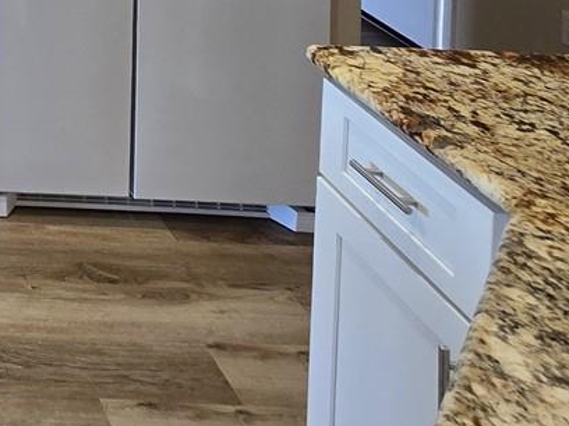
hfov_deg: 26.3
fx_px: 838
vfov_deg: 20.7
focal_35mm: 51
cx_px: -303
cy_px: -324
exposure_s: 1/60
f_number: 2.2
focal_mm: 2.2
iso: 125
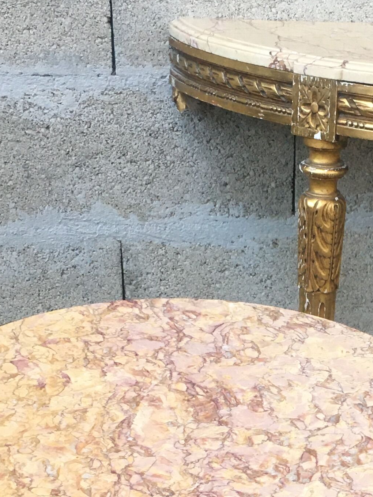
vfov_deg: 21.9
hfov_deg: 16.6
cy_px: 494
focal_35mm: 86
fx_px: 1236
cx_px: 410
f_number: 2.2
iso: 50
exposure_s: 1/33
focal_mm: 4.15
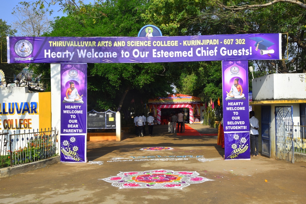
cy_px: 102
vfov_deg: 33.4
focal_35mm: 40
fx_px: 340
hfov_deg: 48.5
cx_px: 153
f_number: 14
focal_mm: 40
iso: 250
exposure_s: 1/125
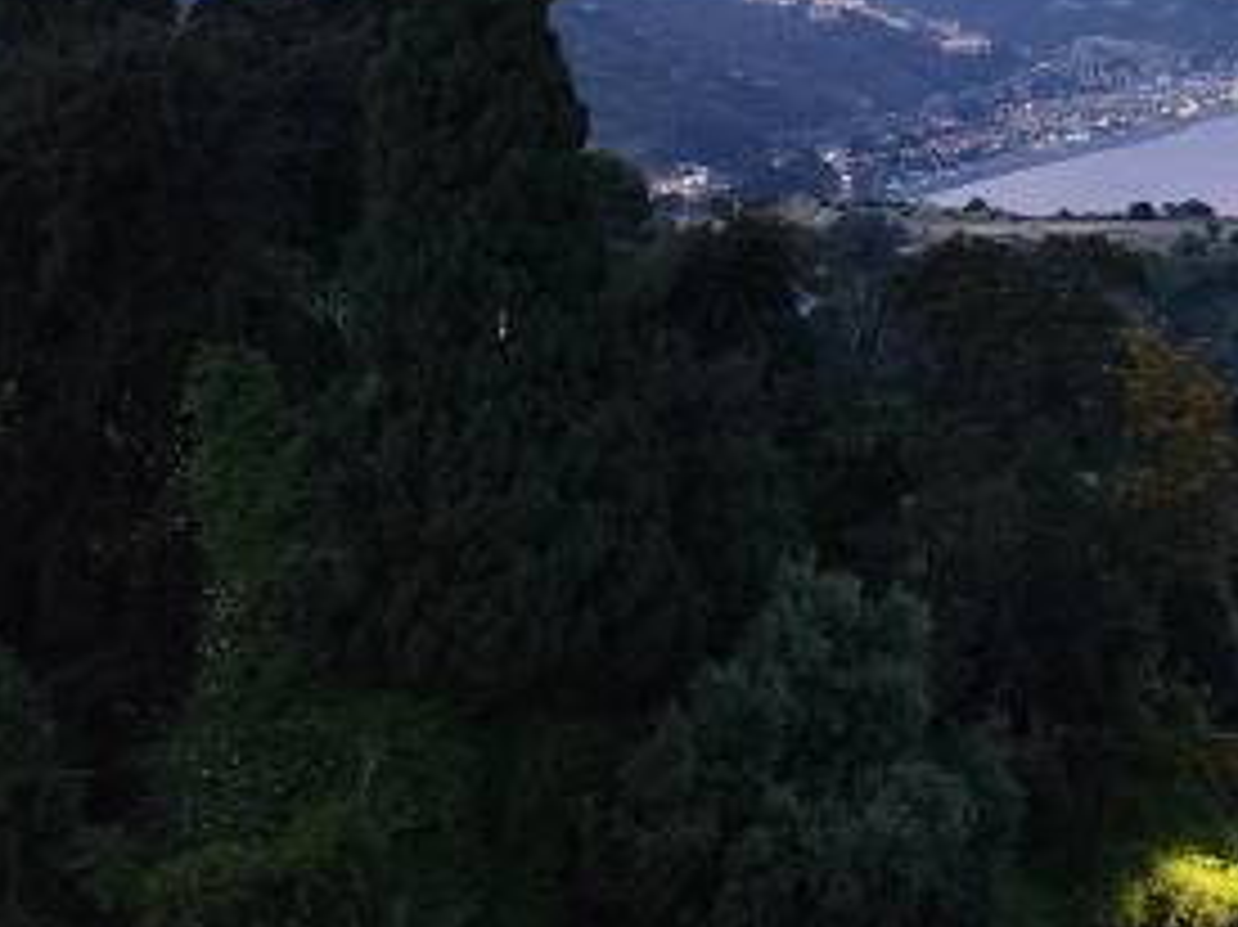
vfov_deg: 21.3
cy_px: 58
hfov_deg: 26.5
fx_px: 2395
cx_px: 1391
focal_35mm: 67
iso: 640
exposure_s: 1/60
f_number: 1.8
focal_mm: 5.54
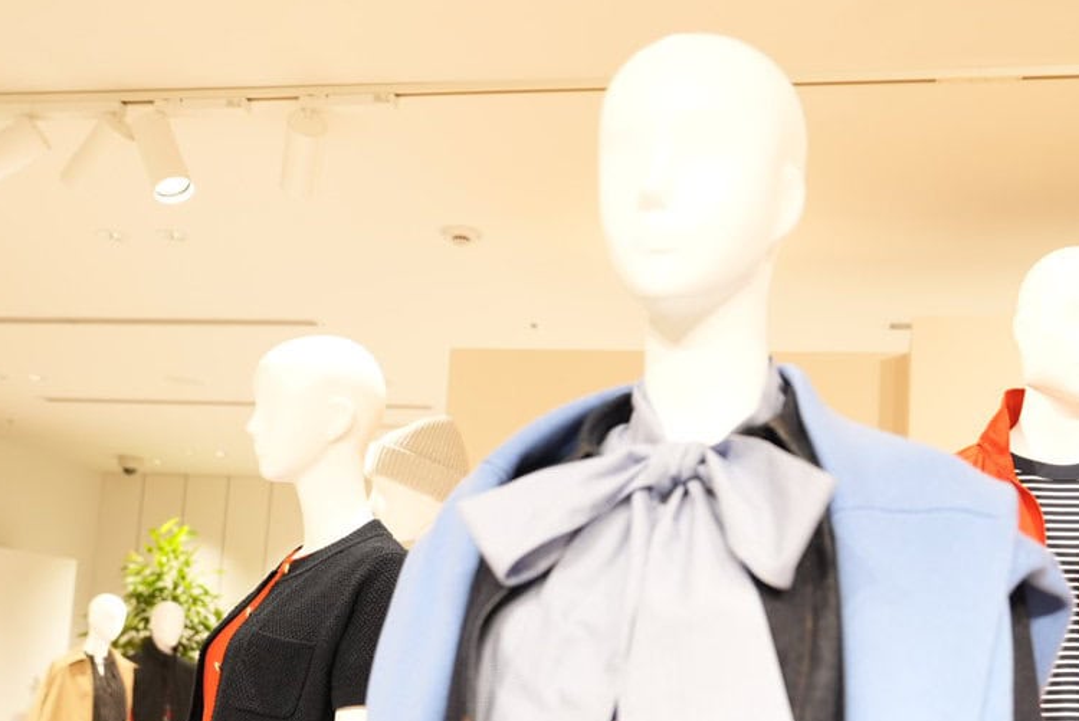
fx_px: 1200
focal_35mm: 40
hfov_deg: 48.2
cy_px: 571
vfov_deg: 32.6
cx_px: 639
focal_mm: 25
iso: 1000
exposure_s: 1/320
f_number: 2.8
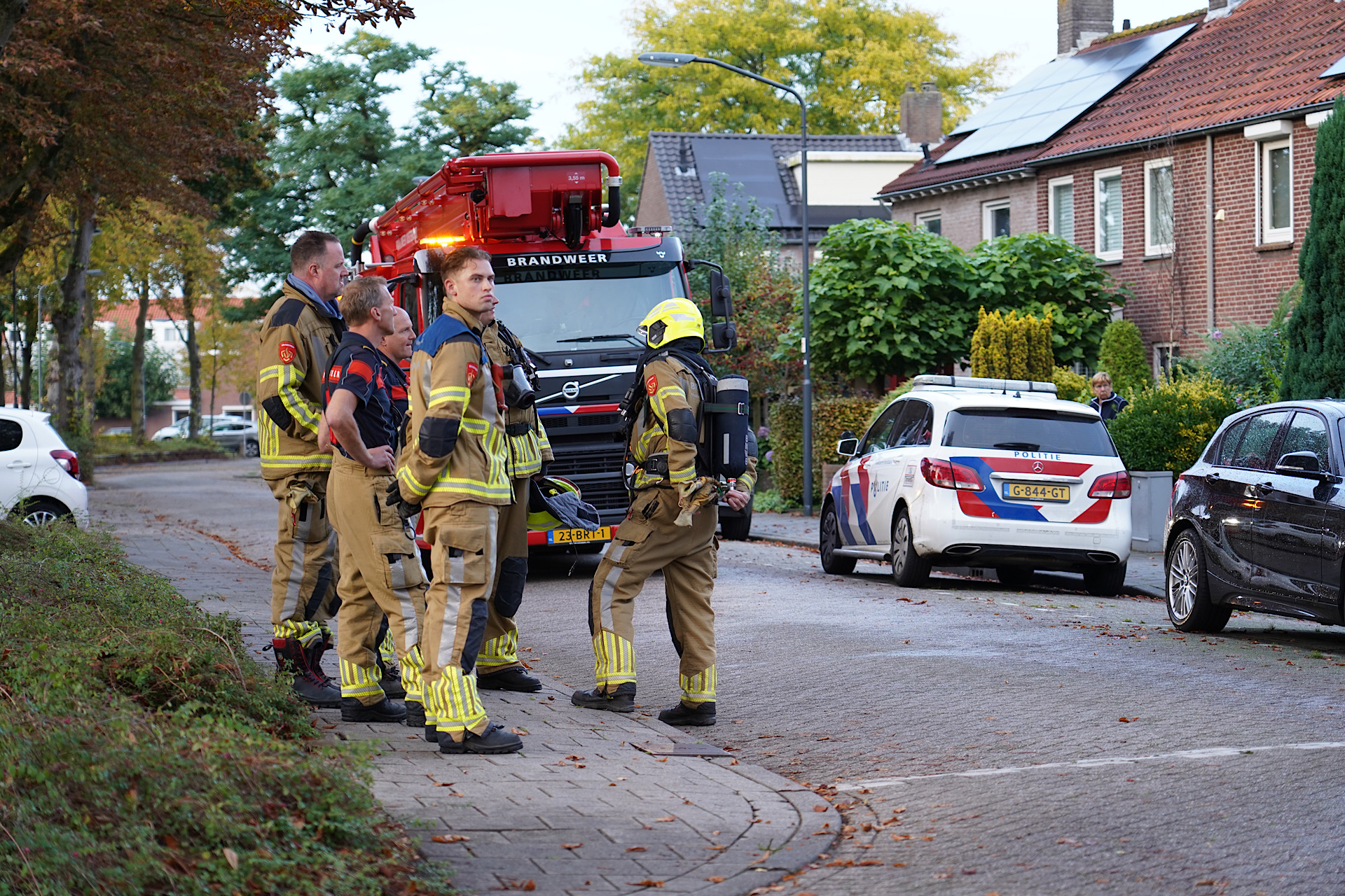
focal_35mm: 93
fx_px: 3474
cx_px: 672
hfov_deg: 21.9
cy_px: 448
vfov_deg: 14.7
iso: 400
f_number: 4
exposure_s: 1/100
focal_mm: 93
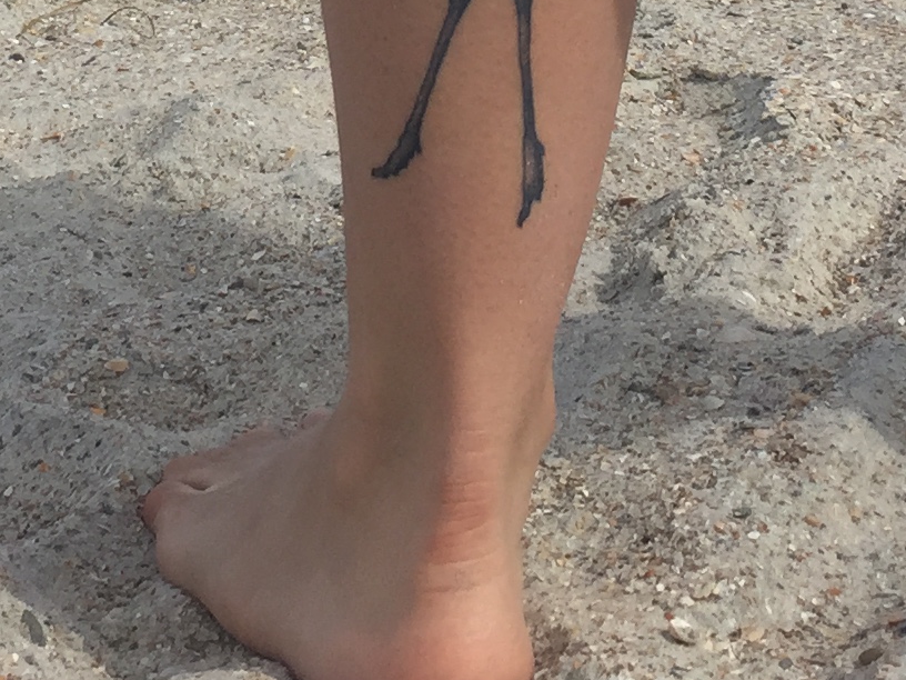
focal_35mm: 116
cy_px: -439
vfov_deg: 12.0
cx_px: 355
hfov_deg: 17.0
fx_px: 3036
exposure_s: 1/3049
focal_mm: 4.15
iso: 32
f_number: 2.2
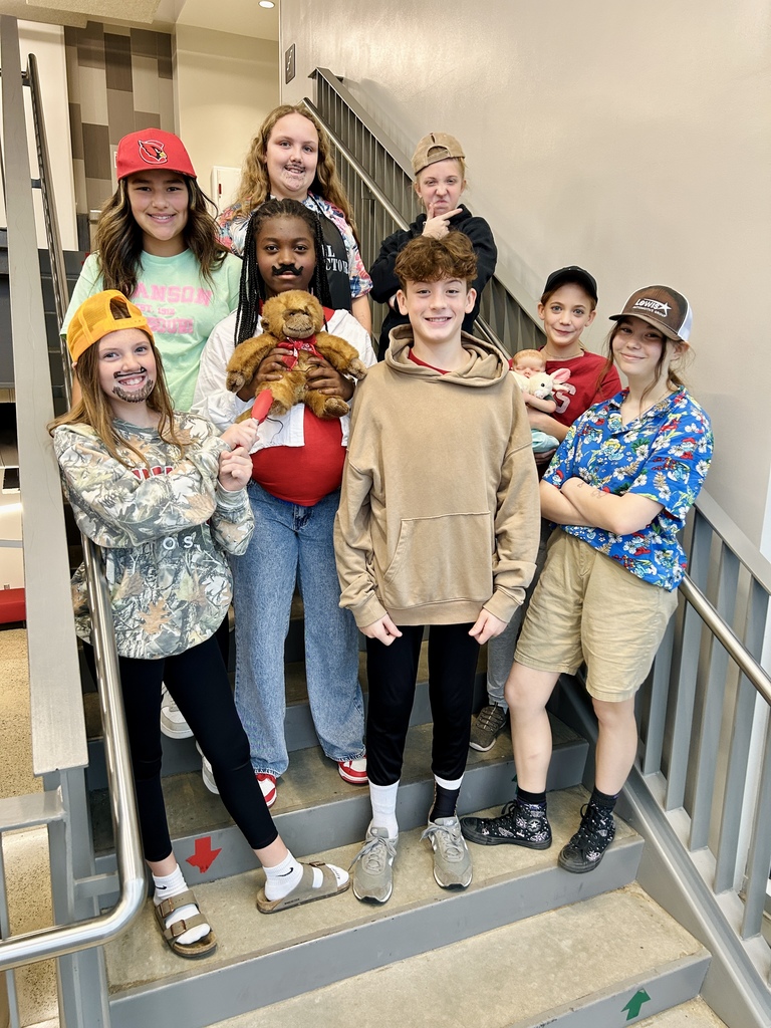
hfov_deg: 53.1
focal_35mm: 26
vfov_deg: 67.3
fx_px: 772
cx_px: 386
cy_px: 514
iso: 125
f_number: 1.5
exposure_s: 1/67
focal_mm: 5.7
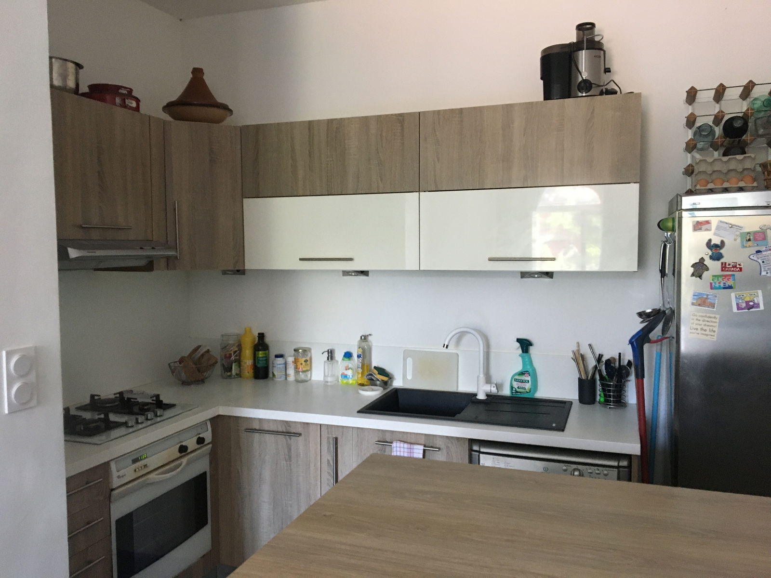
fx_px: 646
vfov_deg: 48.2
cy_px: 289
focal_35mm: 29
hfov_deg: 61.7
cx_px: 386
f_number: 2.2
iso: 200
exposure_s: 1/33
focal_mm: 4.15
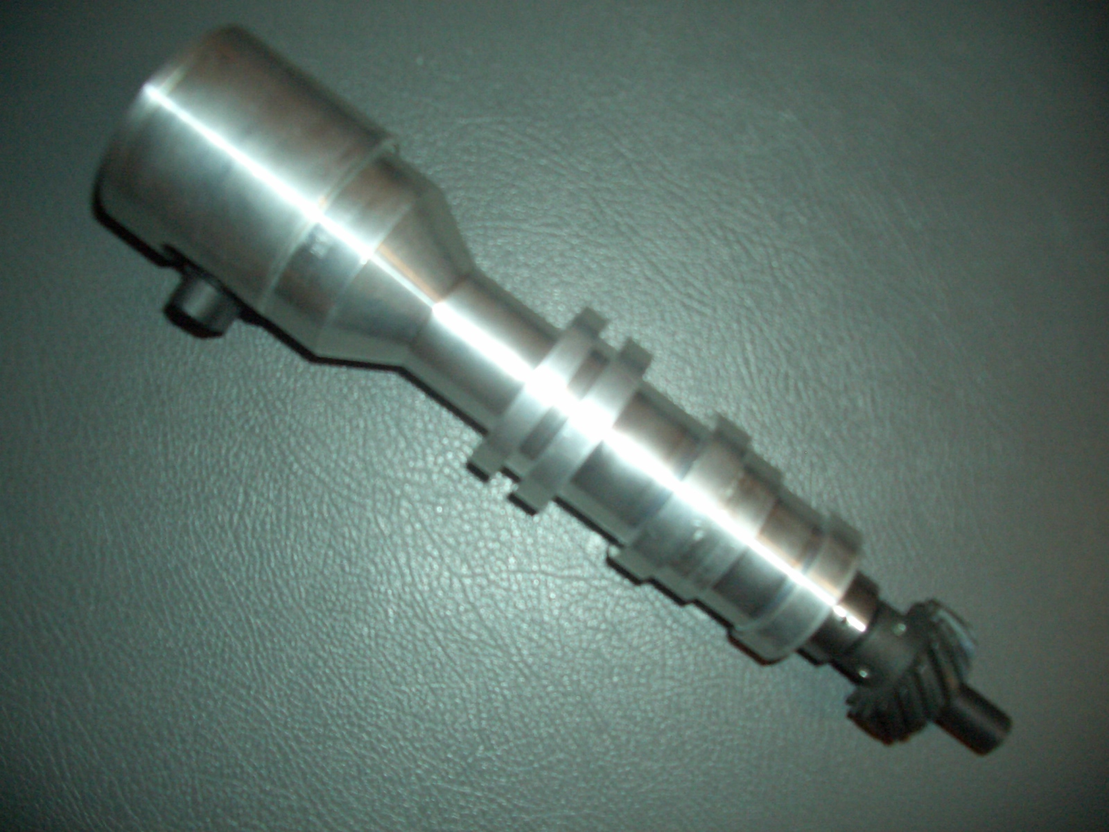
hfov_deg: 52.6
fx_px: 1121
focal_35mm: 35
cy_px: 416
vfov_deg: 40.7
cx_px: 554
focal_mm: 5.8
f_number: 2.6
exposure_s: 1/60
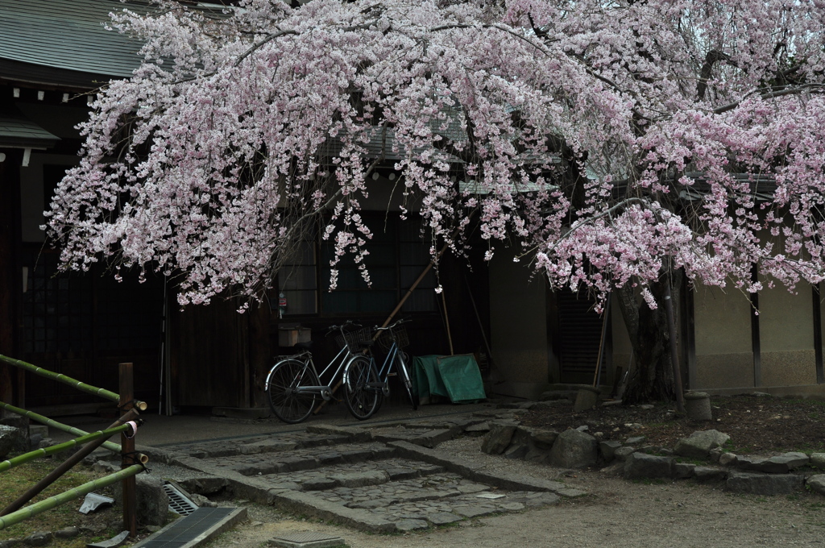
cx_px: 412
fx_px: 1511
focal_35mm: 66
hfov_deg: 30.5
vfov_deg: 20.6
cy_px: 274
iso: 200
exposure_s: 1/80
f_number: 8
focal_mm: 44
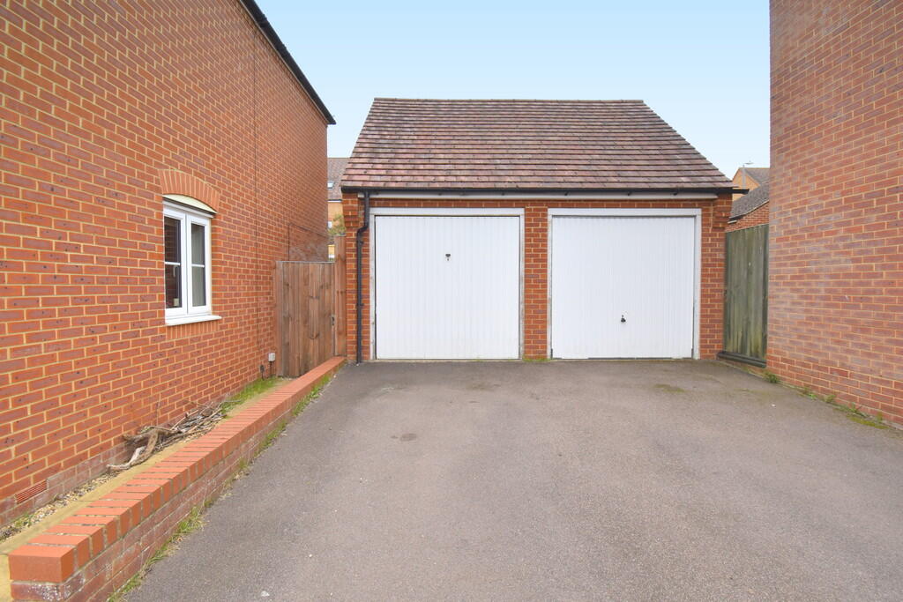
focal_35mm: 16
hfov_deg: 95.0
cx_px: 452
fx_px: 414
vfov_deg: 72.1
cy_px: 301
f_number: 8
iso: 200
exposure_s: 1/250
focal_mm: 11
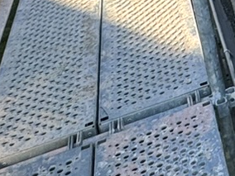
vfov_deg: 12.0
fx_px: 686
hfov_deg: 16.9
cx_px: 387
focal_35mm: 101
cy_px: -236
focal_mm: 2.22
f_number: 2.2
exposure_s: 1/313
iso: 40
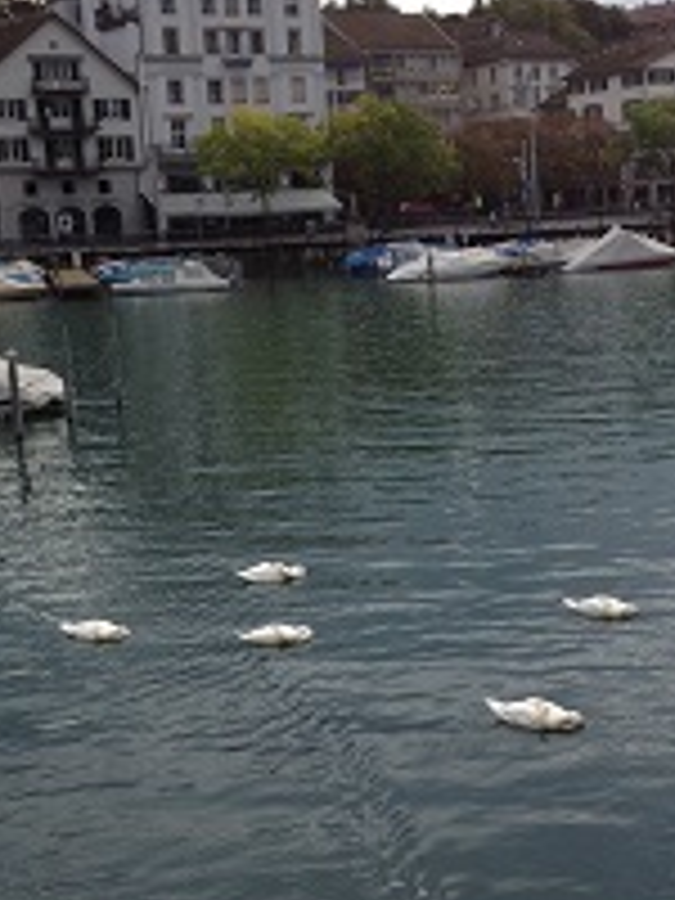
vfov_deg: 27.8
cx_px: 486
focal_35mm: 70
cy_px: 500
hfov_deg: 20.9
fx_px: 1820
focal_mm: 4.28
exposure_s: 1/521
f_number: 2.4
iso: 50
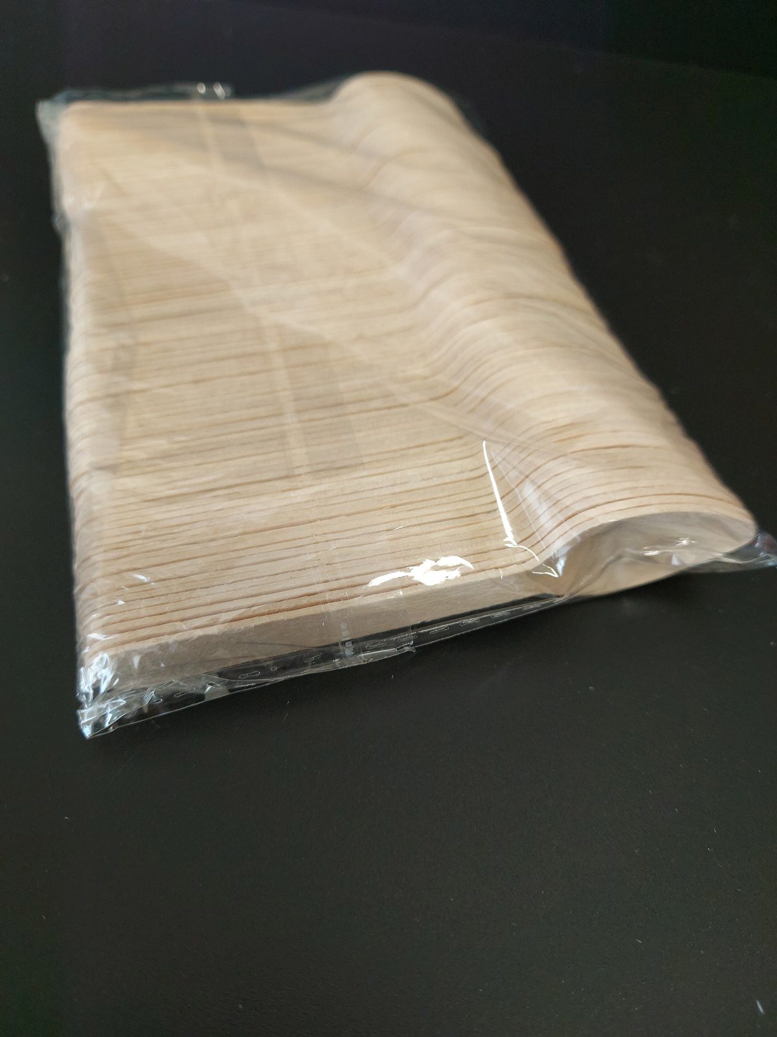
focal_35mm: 24
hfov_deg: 56.8
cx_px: 388
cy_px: 518
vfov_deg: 71.6
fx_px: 718
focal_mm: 5.23
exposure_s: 1/50
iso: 100
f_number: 1.8
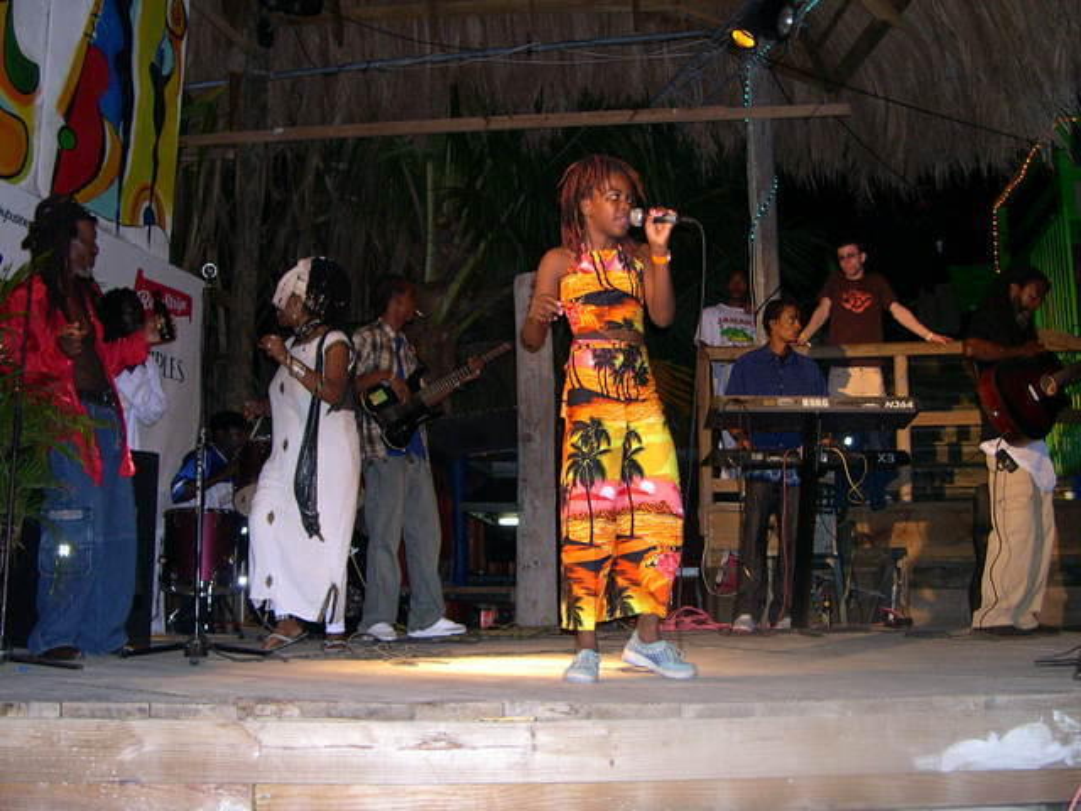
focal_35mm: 38
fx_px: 1187
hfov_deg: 49.0
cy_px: 406
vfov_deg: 37.7
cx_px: 540
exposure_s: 1/60
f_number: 2.8
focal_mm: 8
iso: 375
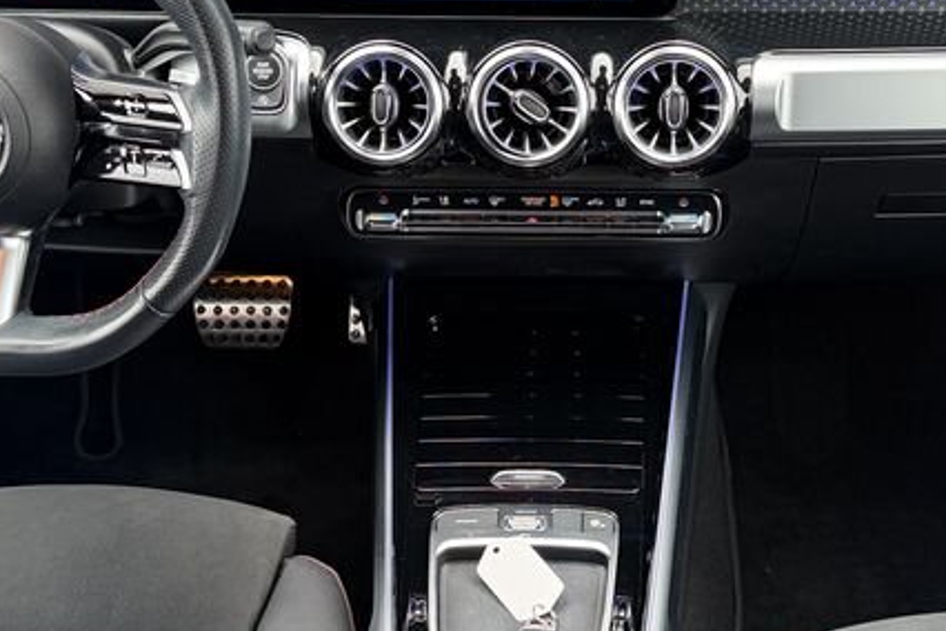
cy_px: 258
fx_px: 1577
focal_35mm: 60
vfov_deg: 22.6
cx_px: 515
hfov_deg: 33.4
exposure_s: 1/89
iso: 200
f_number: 1.78
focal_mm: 6.76
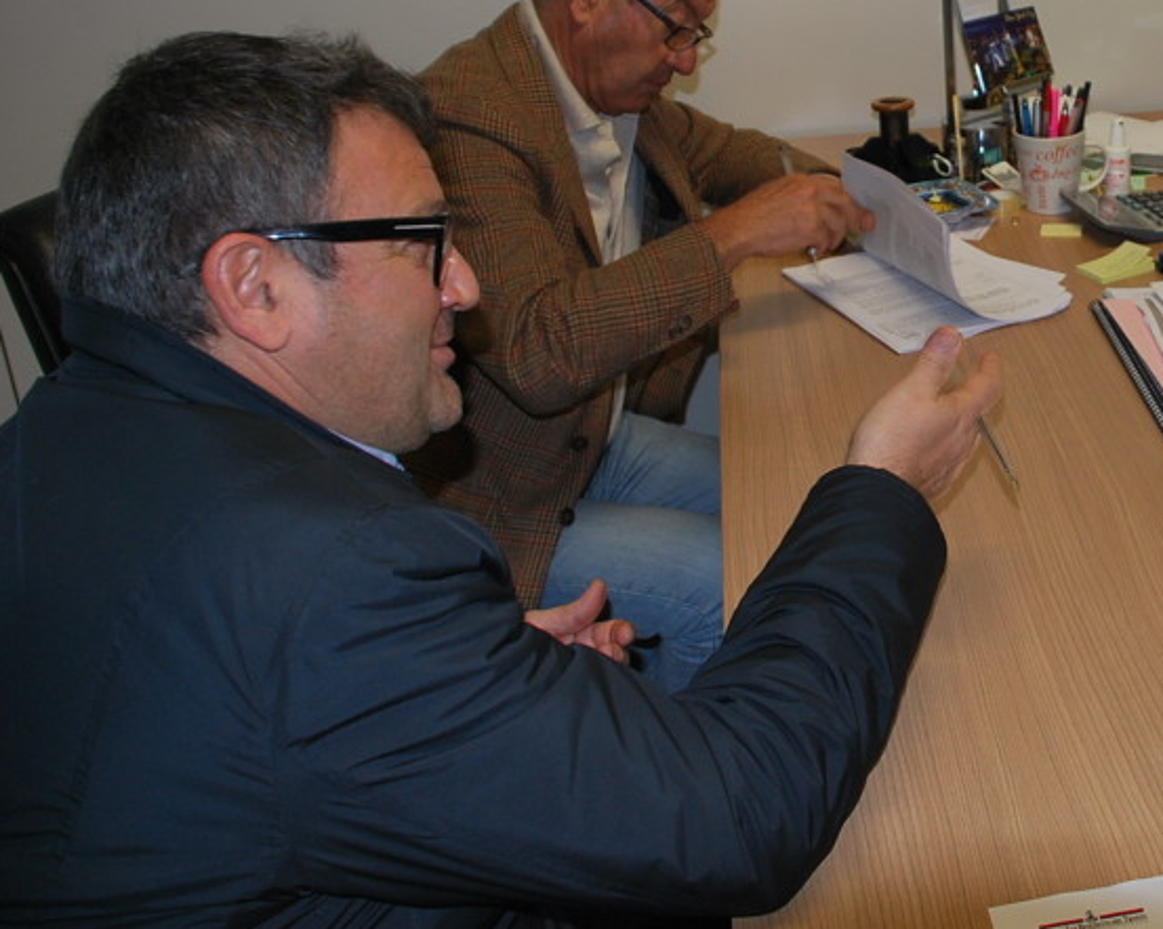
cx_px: 1018
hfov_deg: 37.3
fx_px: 1617
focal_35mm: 47
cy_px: 276
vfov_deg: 31.7
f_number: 3.5
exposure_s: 1/60
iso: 200
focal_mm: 18
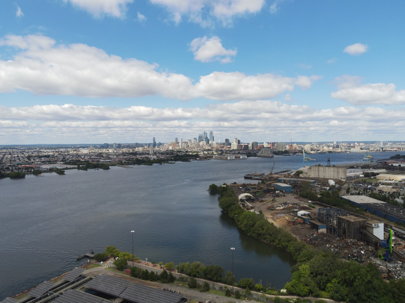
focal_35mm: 24
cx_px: 202
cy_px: 152
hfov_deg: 71.6
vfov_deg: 56.8
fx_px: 281
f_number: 2.8
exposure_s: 1/90
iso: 100
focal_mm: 4.5
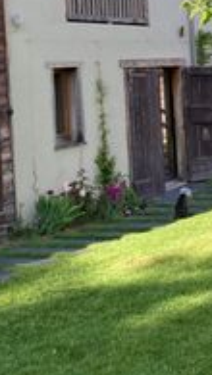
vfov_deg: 22.3
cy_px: 65
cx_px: 156
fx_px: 937
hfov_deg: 12.9
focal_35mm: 94
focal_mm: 3.99
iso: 20
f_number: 1.8
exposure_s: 1/615
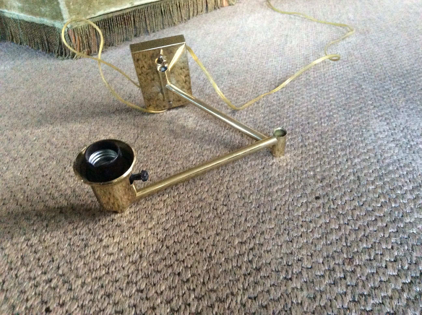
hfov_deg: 56.9
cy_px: 158
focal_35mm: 32
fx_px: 390
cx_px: 211
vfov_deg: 44.1
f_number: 2.4
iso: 500
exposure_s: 1/17
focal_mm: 3.3
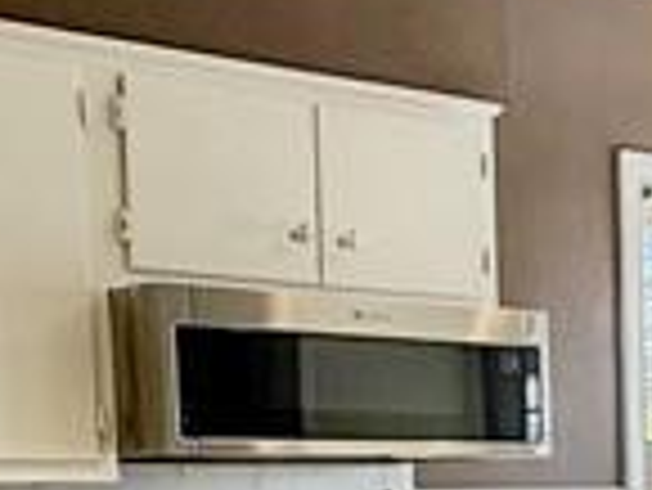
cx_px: 715
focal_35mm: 99
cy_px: 728
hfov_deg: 19.0
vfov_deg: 14.0
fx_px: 1866
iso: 64
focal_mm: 2.22
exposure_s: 1/120
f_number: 2.2
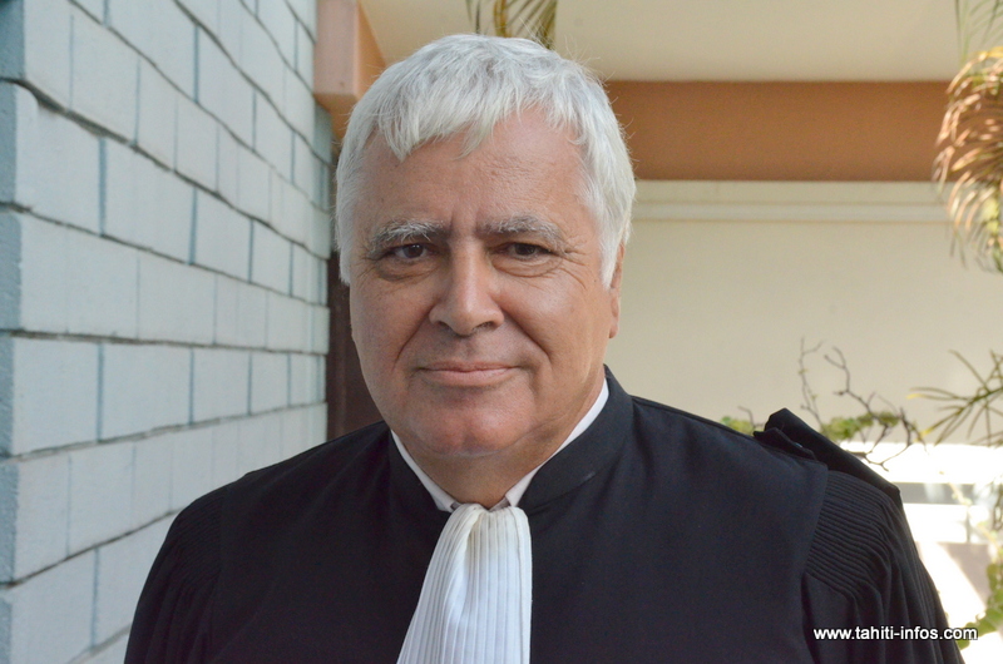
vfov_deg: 20.1
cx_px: 502
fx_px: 1877
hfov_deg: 29.9
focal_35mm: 68
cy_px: 332
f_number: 16
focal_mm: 45
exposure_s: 1/1000
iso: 4000
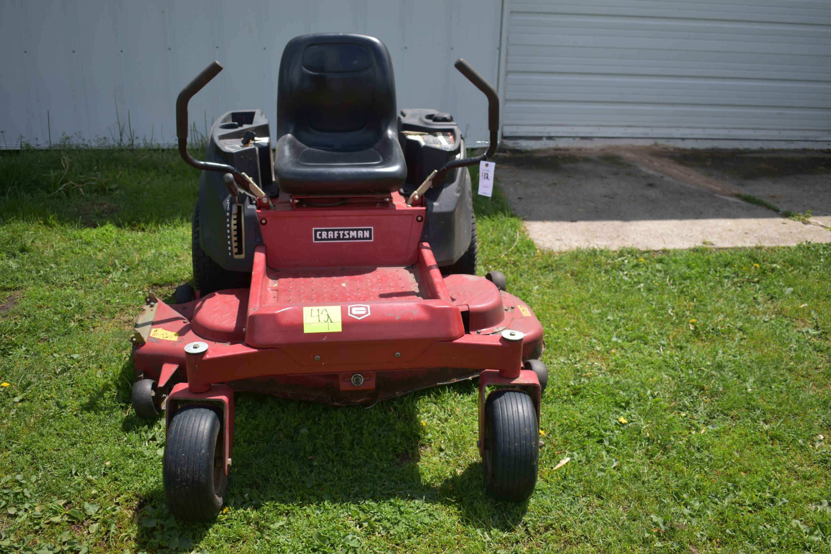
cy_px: 277
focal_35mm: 36
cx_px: 416
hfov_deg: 53.1
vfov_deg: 36.9
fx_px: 831
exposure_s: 1/1600
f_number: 4
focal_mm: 24
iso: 200
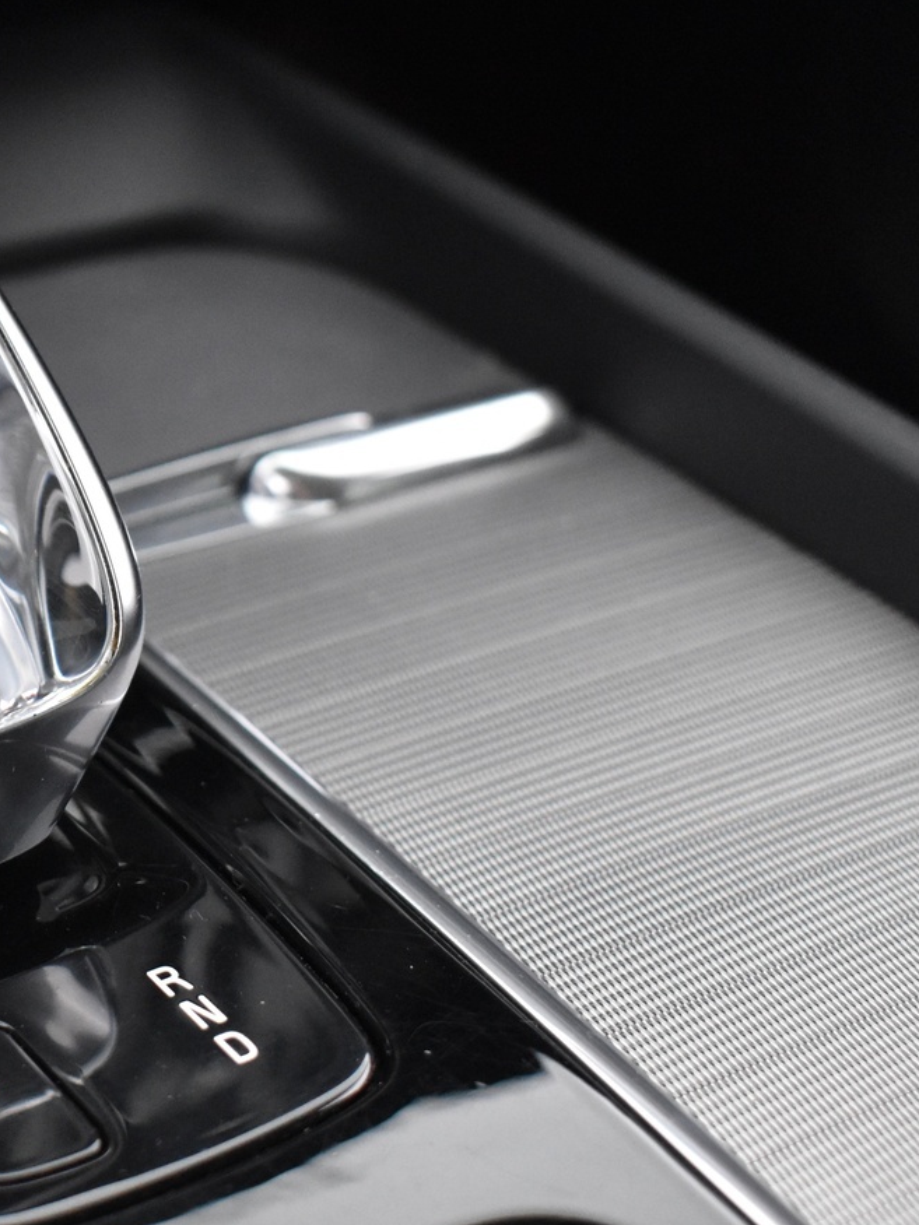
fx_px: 2832
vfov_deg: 24.4
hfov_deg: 17.7
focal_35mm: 80
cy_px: 604
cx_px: -134
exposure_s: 1/20
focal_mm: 30
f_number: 4.2
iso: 3200
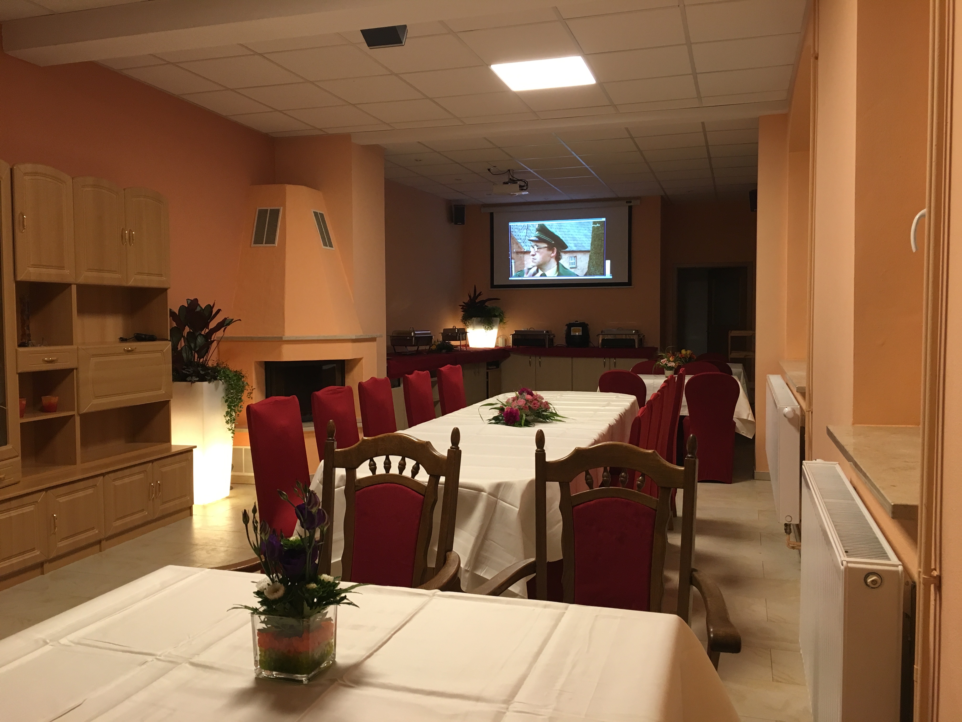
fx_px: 806
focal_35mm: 29
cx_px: 481
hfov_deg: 61.7
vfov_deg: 48.2
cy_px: 361
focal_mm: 4.15
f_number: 2.2
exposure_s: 1/33
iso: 100
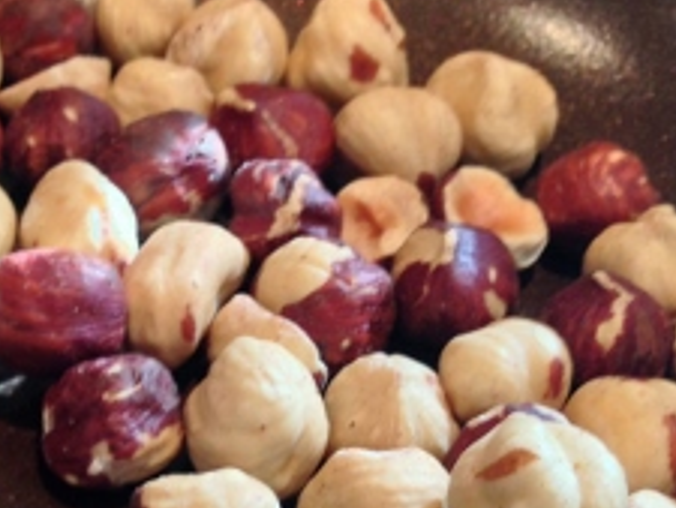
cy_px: 535
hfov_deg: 20.4
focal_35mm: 94
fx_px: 1837
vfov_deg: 15.4
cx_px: 51
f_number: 2.4
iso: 64
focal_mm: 4.12
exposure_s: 1/40
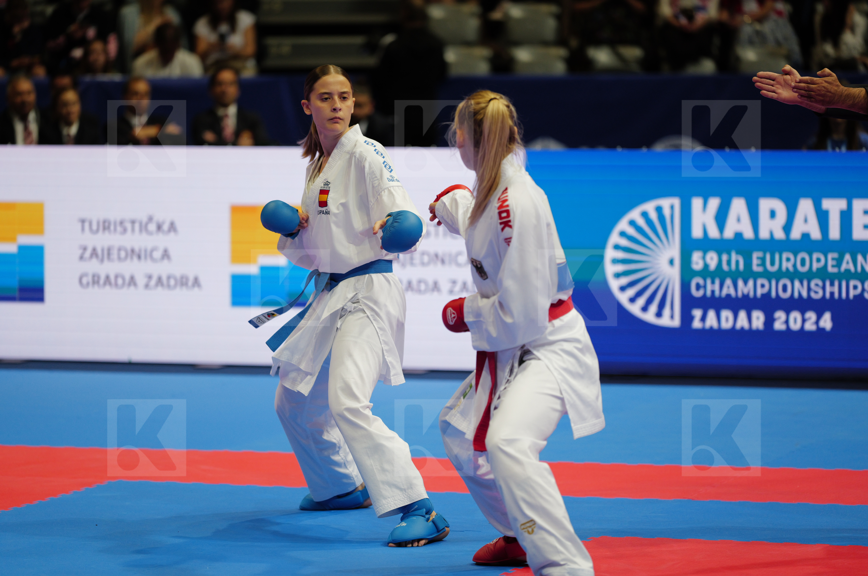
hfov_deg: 12.5
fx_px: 3948
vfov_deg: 8.3
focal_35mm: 164
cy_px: 288
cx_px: 434
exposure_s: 1/1000
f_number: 2.8
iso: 1250
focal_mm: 164
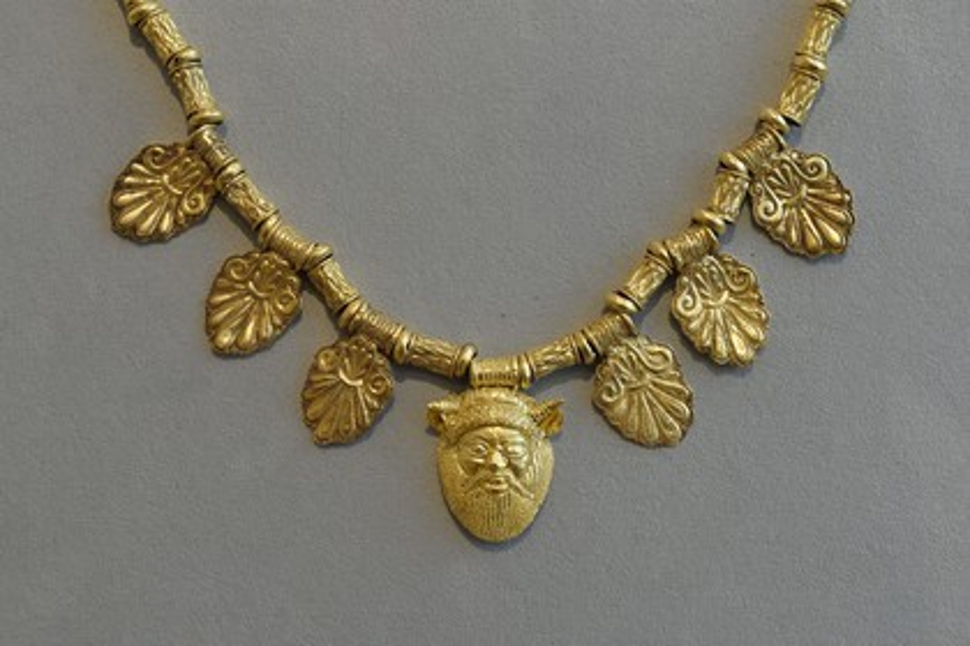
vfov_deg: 19.5
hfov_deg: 28.8
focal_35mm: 70
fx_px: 1886
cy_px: 323
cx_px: 485
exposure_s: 1/80
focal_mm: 70
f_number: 7.1
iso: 3200
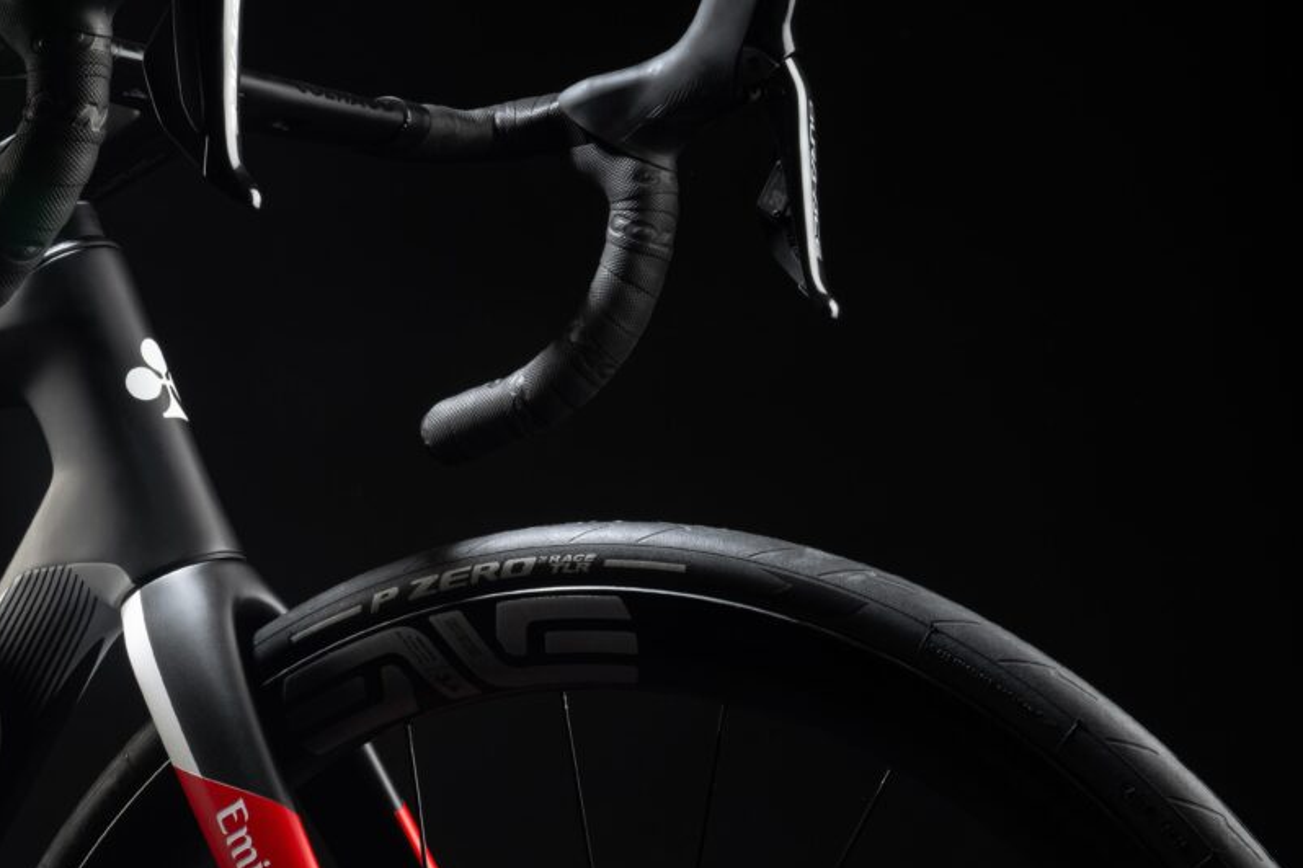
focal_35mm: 104
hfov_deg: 19.4
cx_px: 194
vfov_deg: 13.1
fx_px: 3764
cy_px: 640
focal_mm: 54
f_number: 20
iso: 100
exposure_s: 1/160
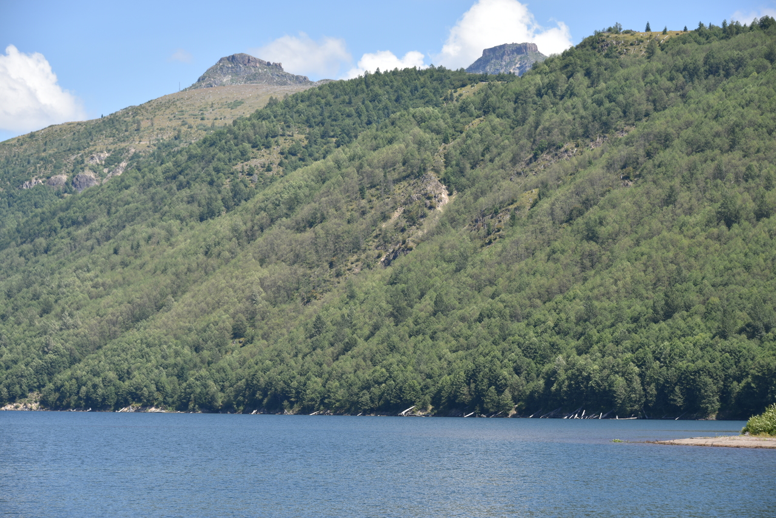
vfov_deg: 13.0
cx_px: 388
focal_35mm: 105
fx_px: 2264
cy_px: 259
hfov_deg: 19.5
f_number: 7.1
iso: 100
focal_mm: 105
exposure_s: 1/250
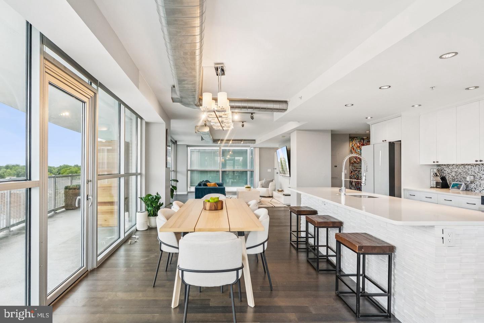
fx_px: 229
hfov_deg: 93.3
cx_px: 242
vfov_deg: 70.5
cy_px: 162
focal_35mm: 17
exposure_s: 1/160
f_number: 5.6
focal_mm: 17
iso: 2000
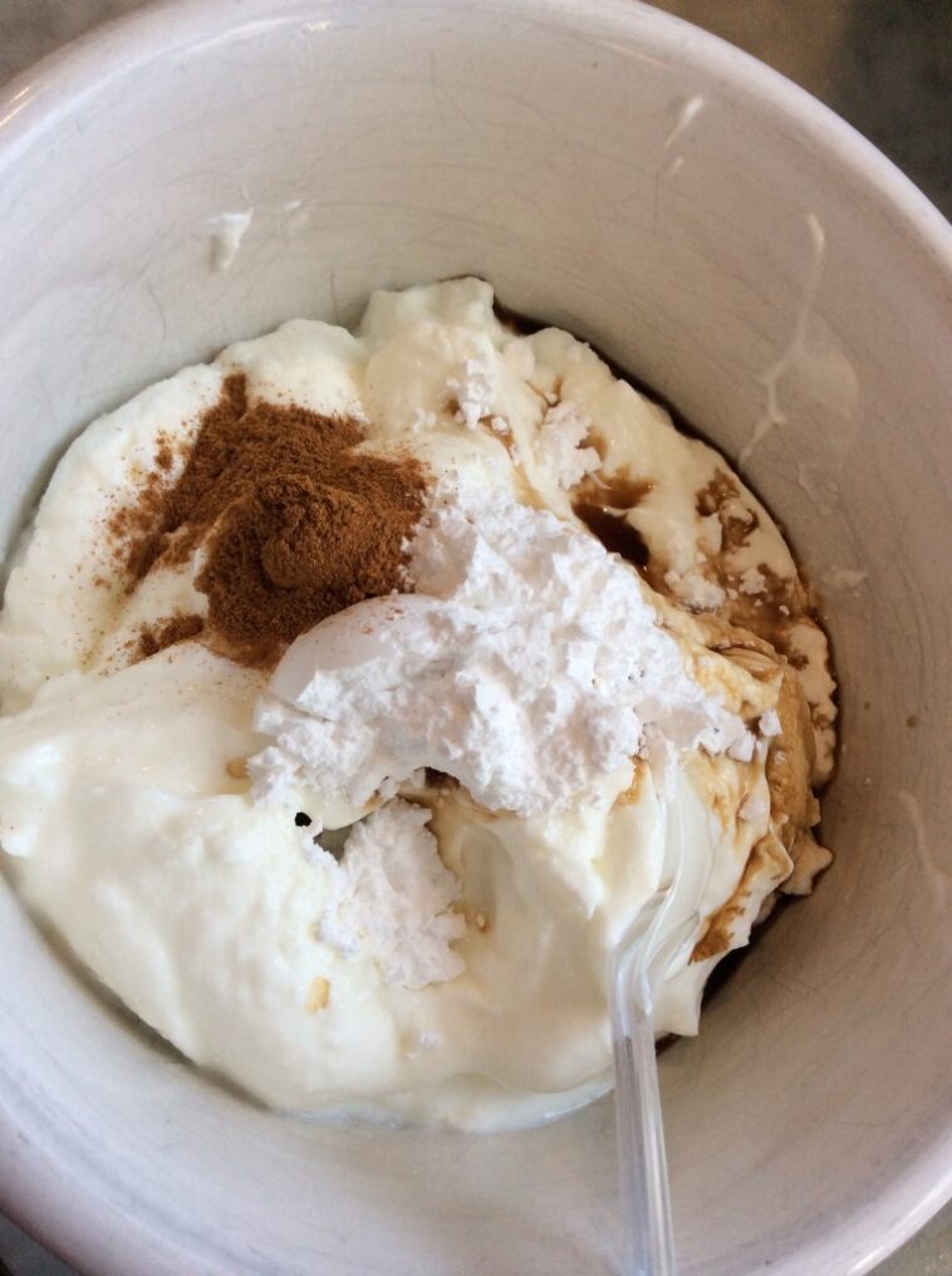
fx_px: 1214
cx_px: 476
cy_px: 638
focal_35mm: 33
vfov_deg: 55.4
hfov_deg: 42.8
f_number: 2.4
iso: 50
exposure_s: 1/60
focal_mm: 3.3
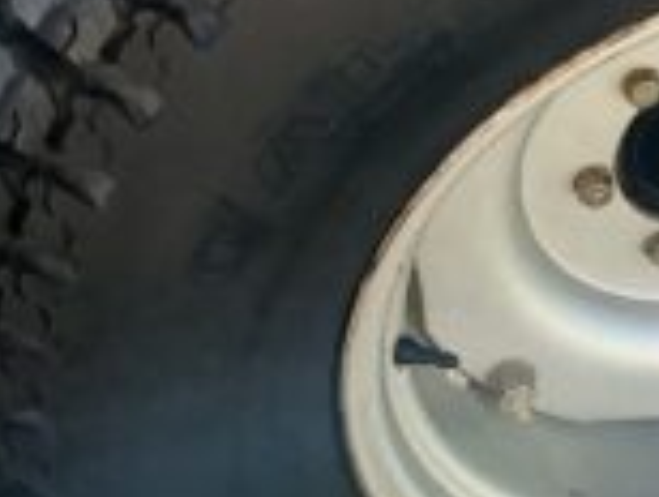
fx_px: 2212
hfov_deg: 16.6
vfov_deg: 12.8
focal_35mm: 116
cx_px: 672
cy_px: 103
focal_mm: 3
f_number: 1.8
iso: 25
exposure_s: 1/435
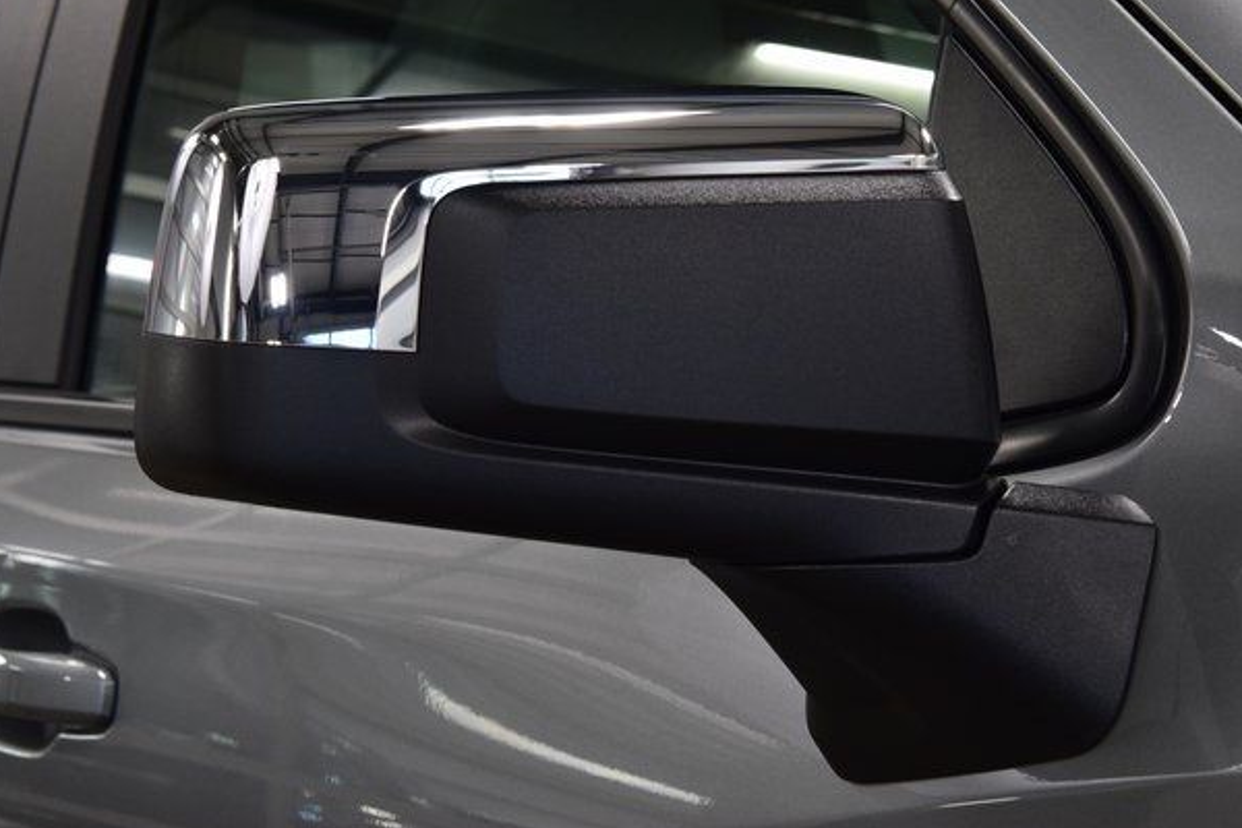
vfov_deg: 17.1
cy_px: 392
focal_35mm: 80
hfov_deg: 25.4
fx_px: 2760
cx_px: 584
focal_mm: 50
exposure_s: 1/60
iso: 1600
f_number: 8
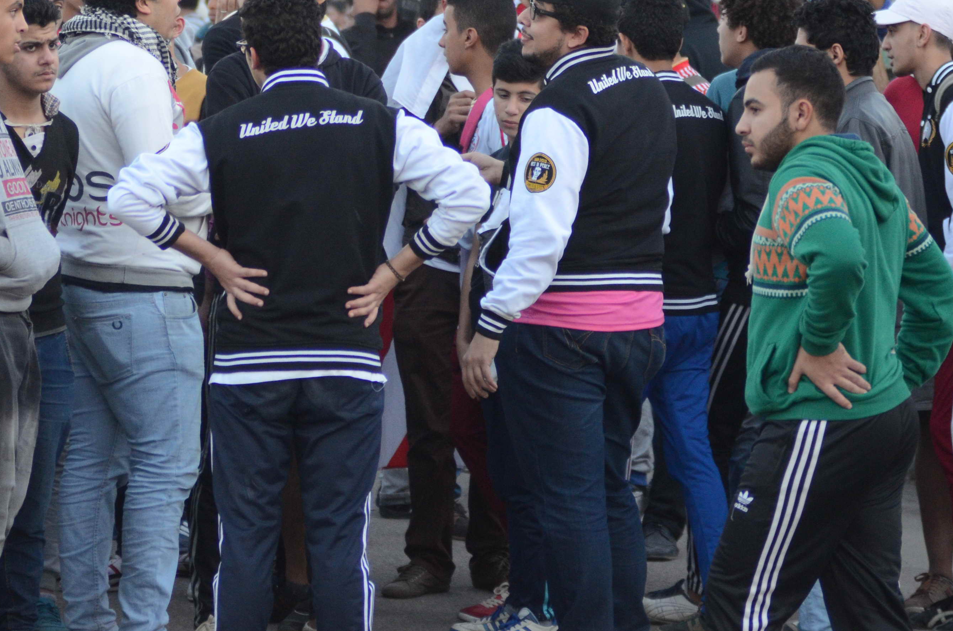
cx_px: 233
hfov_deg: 3.7
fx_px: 14556
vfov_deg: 2.5
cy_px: 113
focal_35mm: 551
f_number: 2.8
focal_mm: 200
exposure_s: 1/400
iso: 1000
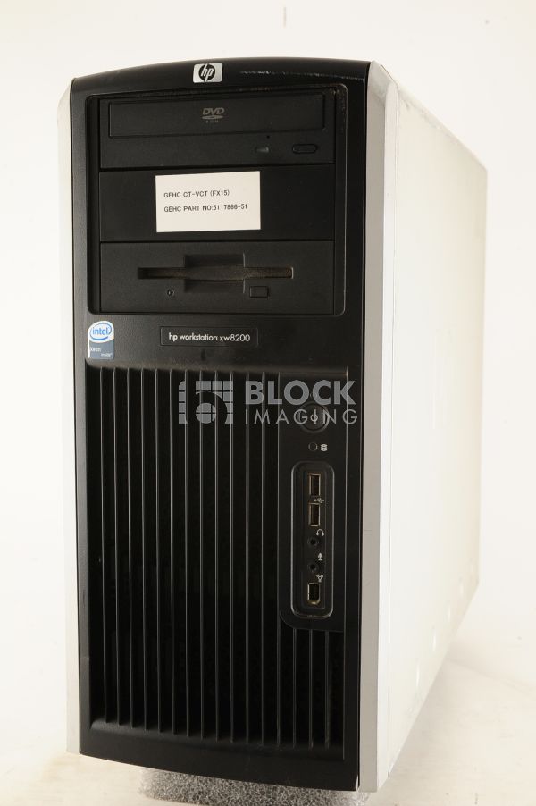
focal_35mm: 50
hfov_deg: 27.0
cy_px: 403
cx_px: 268
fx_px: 1118
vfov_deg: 39.6
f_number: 11
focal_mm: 50
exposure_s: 1/125
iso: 1600
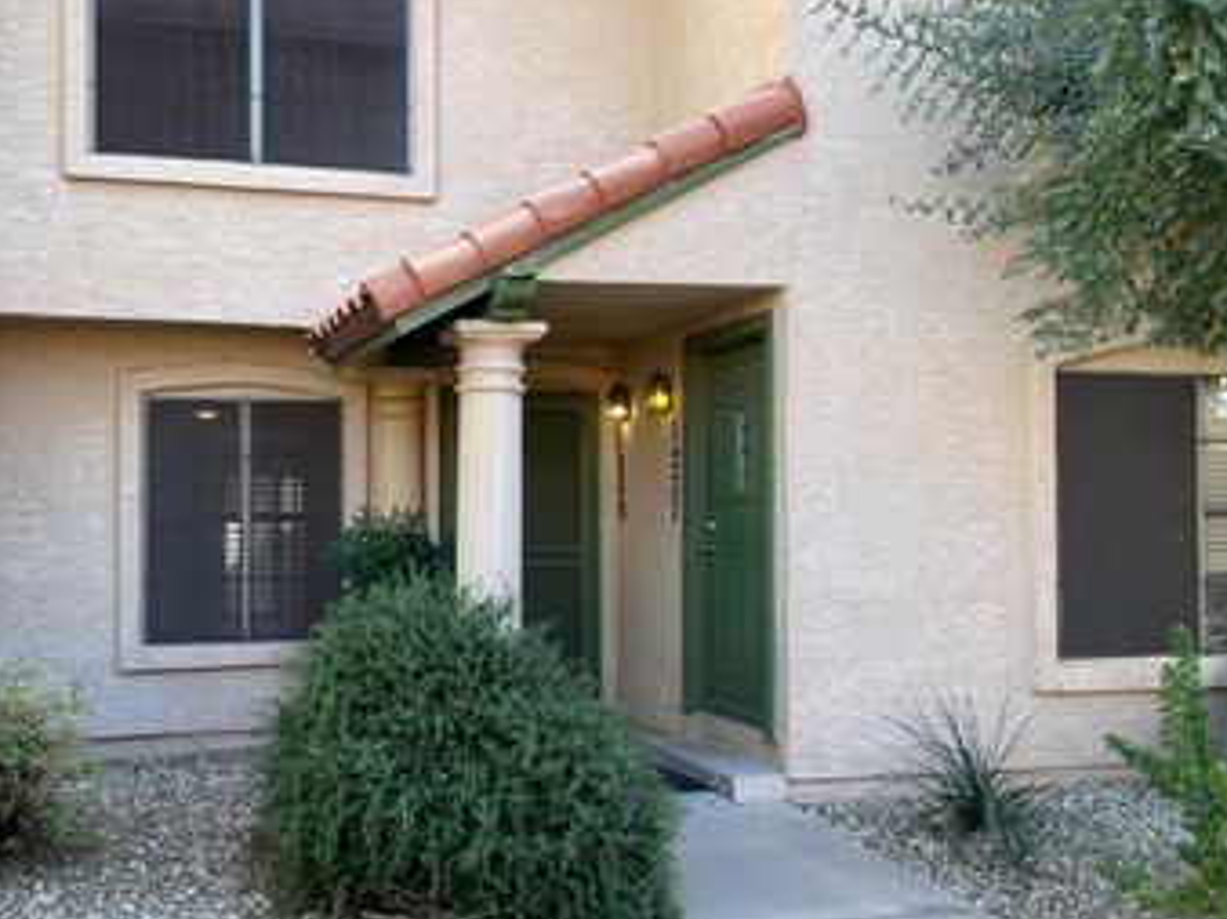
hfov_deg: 49.9
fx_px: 1311
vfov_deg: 38.6
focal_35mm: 37
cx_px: 490
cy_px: 496
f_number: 1.6
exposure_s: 1/213
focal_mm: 5.1
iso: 32
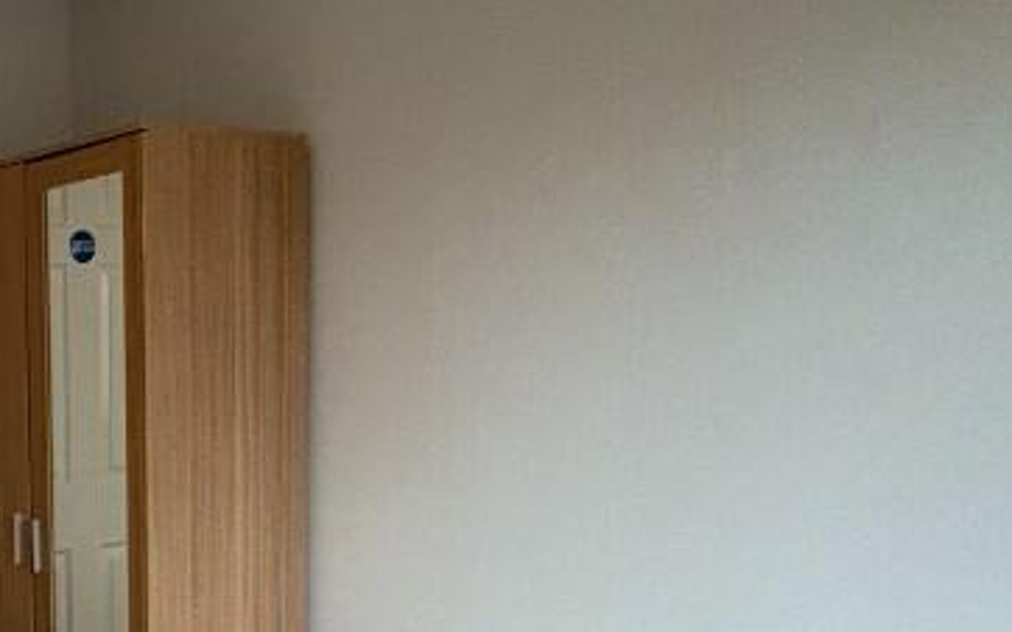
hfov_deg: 38.0
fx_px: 1158
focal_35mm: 42
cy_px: 484
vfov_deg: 30.0
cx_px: -137
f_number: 2.2
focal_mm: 2.22
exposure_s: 1/60
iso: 800
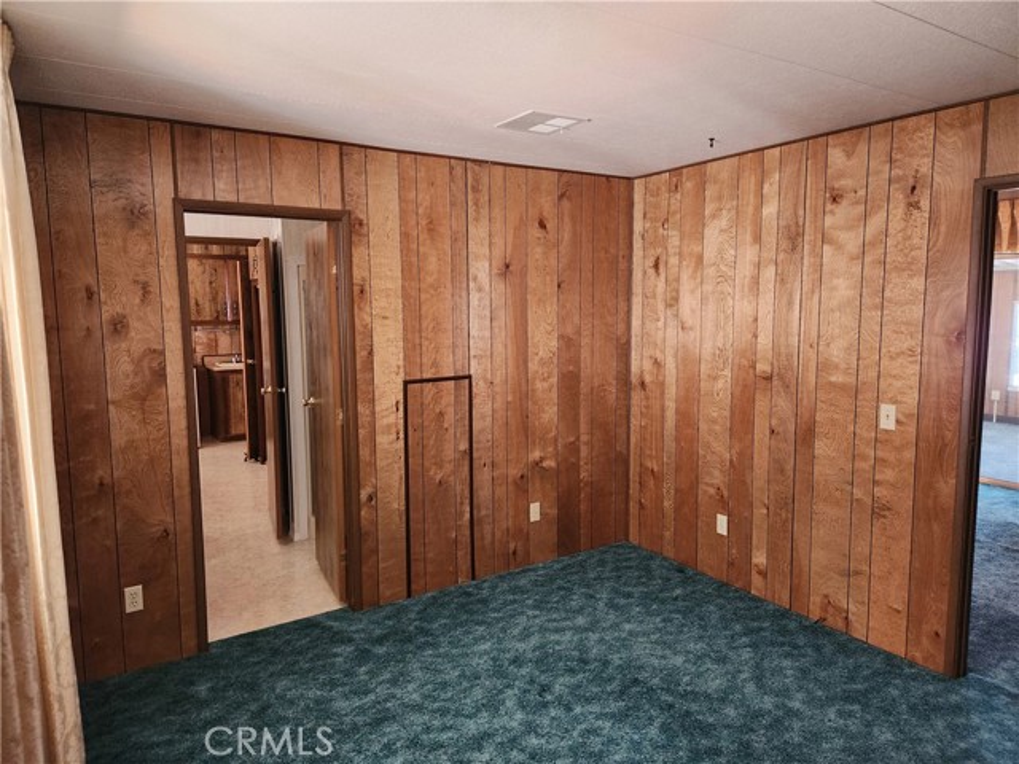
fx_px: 677
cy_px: 382
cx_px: 510
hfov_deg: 73.9
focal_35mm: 23
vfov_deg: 58.9
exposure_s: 1/120
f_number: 1.8
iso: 640
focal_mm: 5.4
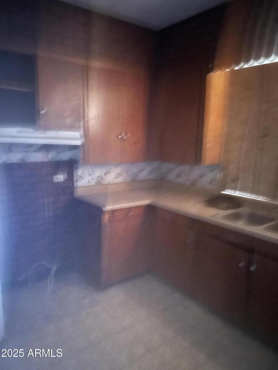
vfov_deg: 67.3
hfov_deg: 53.1
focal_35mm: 26
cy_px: 185
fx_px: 278
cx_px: 139
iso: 2000
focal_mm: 5.7
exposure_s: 1/2
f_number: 1.5
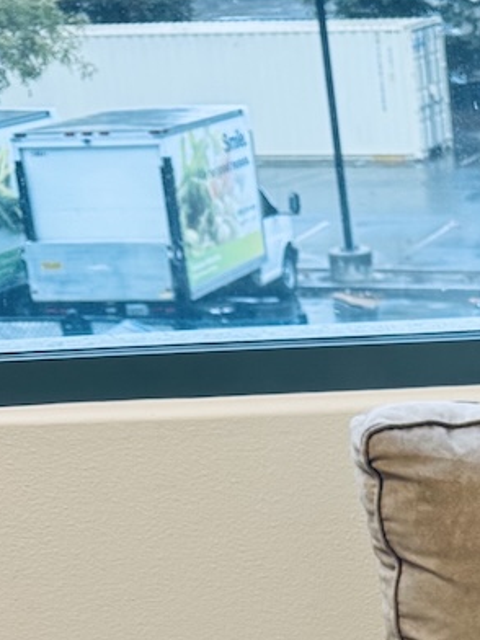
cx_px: 710
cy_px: 969
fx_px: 1960
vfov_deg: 16.8
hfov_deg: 13.2
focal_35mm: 106
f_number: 1.78
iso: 100
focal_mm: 6.76
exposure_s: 1/60
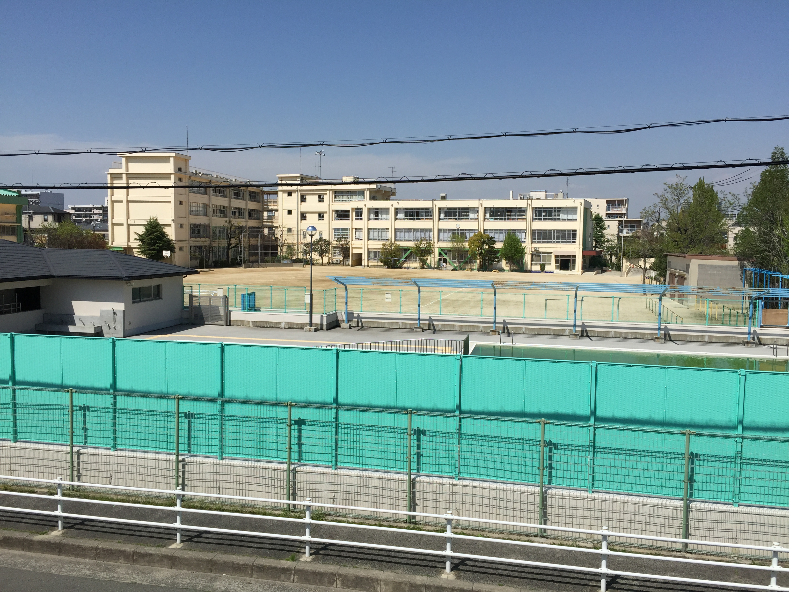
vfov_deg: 48.2
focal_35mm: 29
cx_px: 394
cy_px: 296
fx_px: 661
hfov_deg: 61.7
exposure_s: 1/3968
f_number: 2.2
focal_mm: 4.15
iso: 32
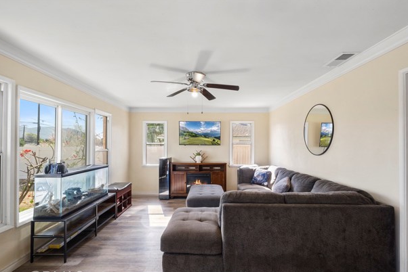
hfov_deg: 93.2
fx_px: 193
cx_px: 200
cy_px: 142
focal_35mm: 17
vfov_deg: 70.5
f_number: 22
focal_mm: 16
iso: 64
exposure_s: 3.2
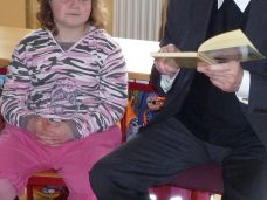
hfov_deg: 17.2
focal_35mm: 114
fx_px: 879
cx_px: 179
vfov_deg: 13.0
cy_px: 71
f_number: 3.8
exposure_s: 1/30
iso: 500
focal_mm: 8.5
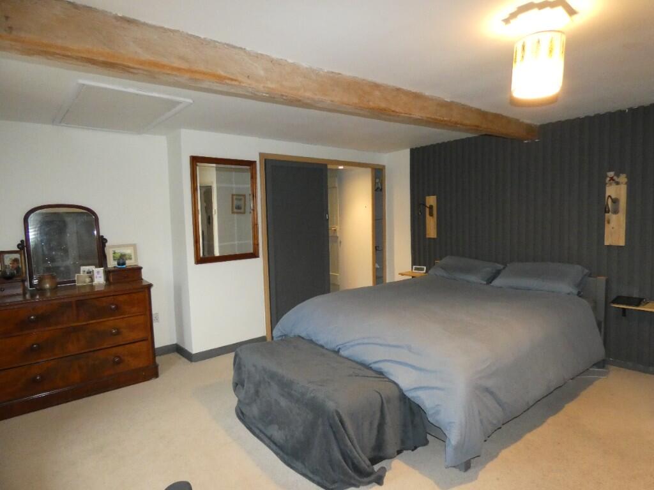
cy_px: 245
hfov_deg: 81.7
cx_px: 327
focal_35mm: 20
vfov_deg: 66.0
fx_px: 378
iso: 800
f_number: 2.8
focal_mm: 3.6
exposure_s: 1/60
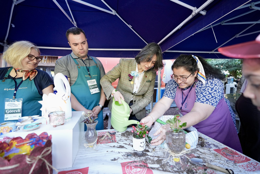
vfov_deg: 73.8
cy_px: 87
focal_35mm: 16
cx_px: 130
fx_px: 116
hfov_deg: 96.7
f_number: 2.8
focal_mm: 16
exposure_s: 1/200
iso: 1250
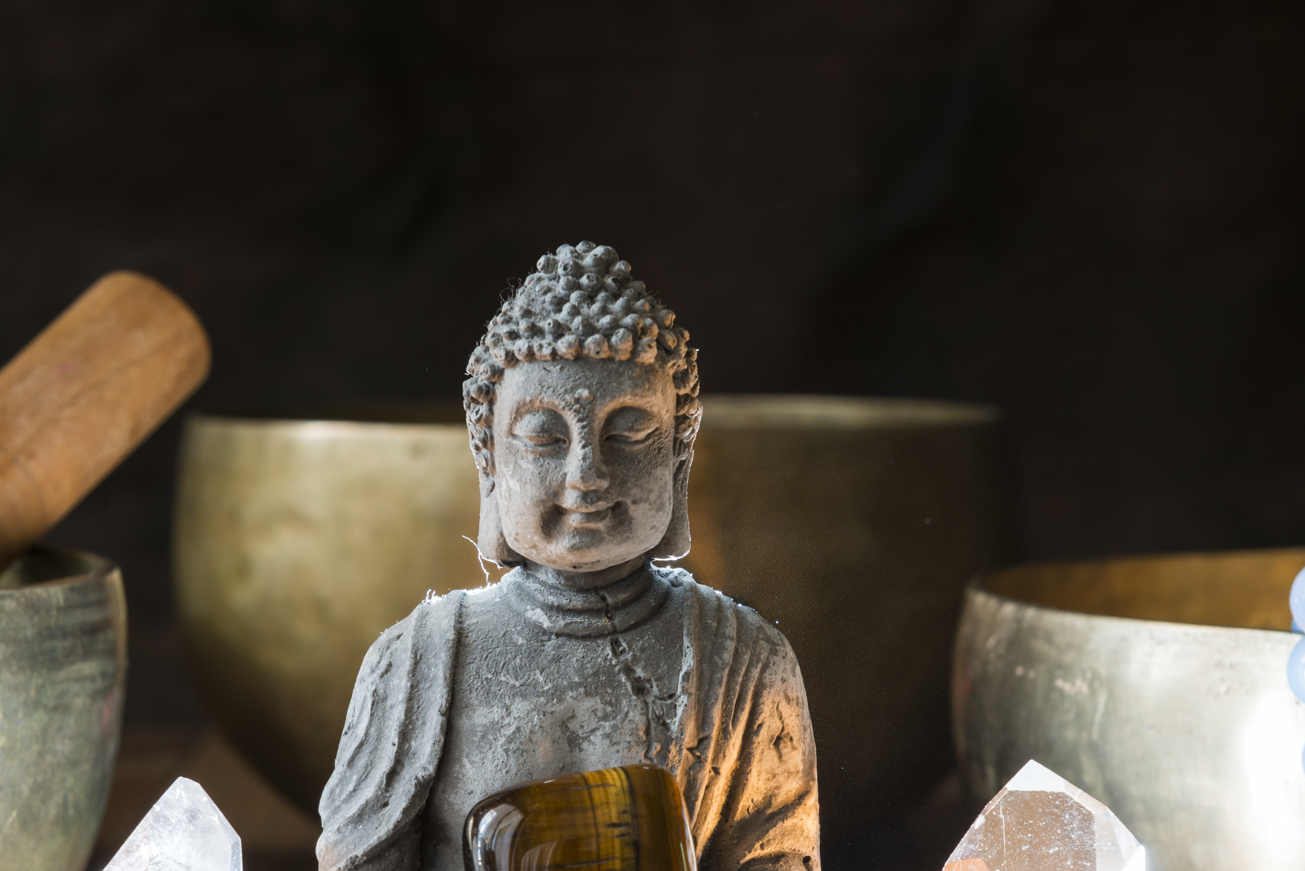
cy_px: 790
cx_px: 575
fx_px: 3880
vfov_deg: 12.7
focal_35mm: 107
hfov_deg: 19.1
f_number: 8
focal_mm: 55
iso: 100
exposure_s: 3
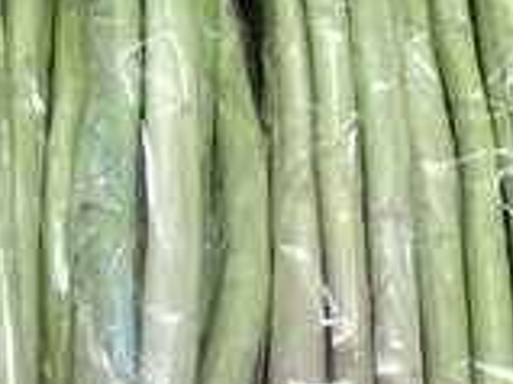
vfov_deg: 20.1
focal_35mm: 73
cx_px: 229
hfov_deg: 26.7
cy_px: 139
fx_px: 1081
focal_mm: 4.15
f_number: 2.2
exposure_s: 1/30
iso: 200
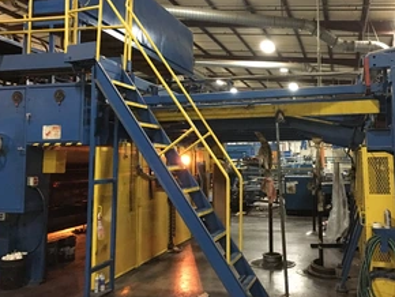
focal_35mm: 40
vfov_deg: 35.9
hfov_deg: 46.6
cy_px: 116
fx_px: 457
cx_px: 233
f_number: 2.2
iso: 80
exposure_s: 1/4
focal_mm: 4.15
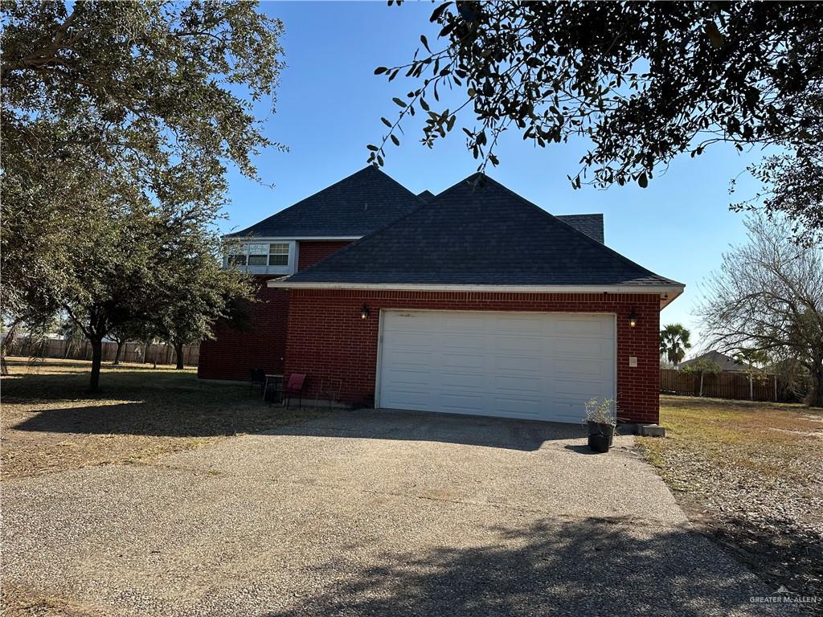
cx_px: 412
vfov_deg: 56.8
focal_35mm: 24
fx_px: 571
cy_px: 308
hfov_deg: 71.6
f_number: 1.78
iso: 80
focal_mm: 6.86
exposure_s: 1/3597
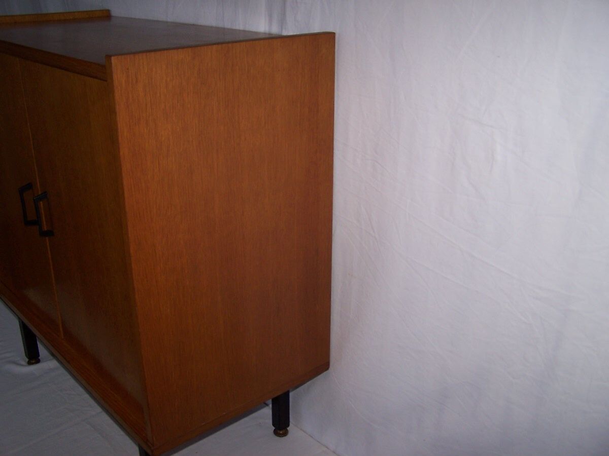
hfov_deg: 49.0
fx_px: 669
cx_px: 304
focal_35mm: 38
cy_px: 228
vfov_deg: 37.7
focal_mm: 6.3
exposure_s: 1/60
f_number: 2.8
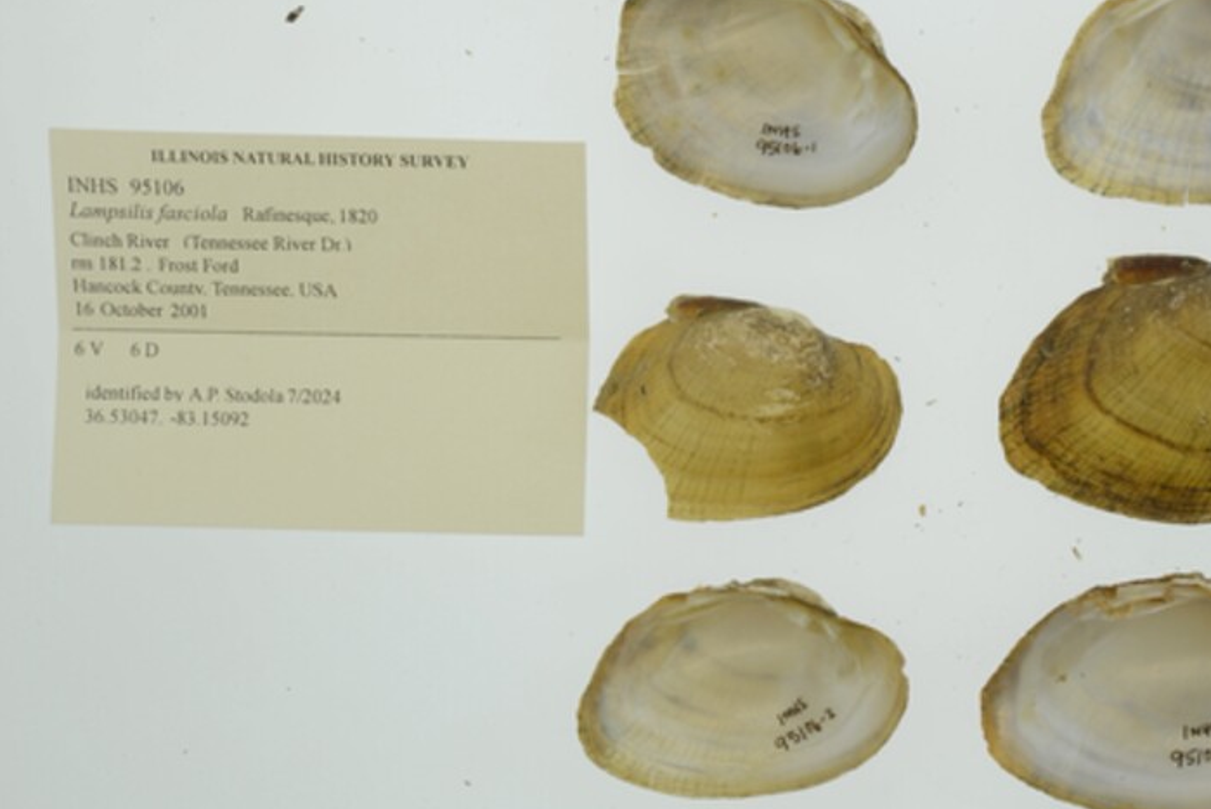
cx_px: 1036
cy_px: 242
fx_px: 3467
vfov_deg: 13.3
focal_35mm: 103
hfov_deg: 19.5
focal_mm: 60
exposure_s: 1/13
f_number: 32
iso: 100
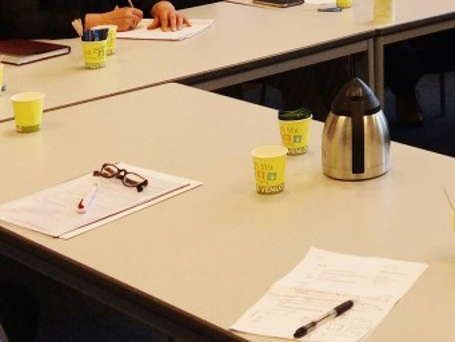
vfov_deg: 16.3
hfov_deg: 21.0
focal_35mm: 87
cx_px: 538
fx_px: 1144
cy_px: -68
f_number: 2.2
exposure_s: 1/120
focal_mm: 4.15
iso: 50
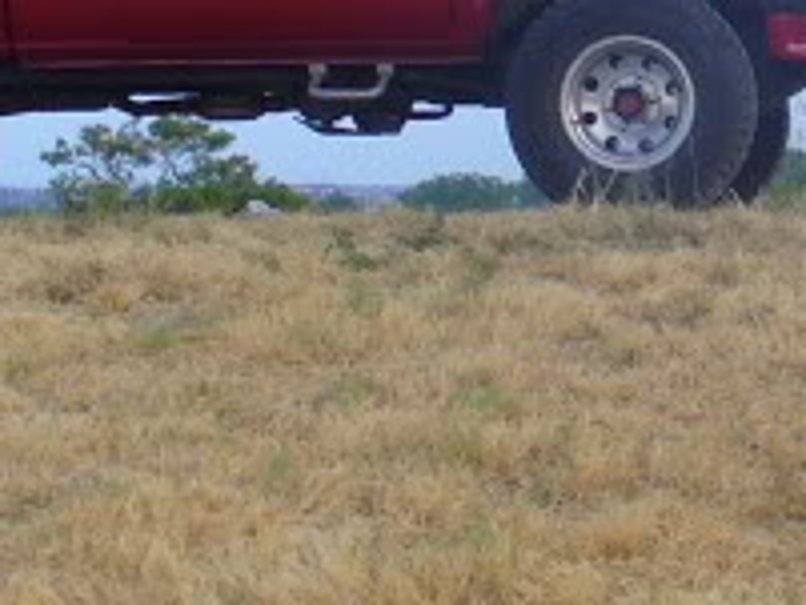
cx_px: 898
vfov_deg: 10.0
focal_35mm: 147
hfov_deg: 13.2
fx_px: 3425
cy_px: -20
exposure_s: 1/40
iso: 80
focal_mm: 6.1
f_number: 2.8
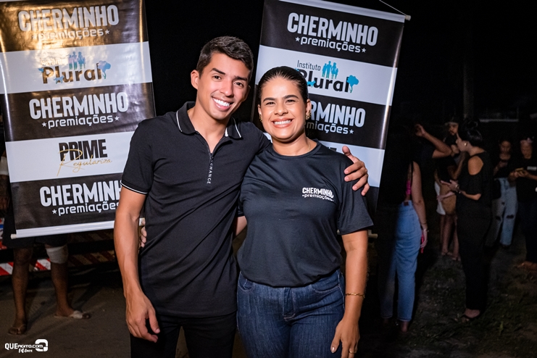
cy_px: 179
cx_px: 268
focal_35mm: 36
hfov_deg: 53.1
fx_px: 537
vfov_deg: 36.9
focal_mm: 24
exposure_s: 1/400
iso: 2500
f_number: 2.8
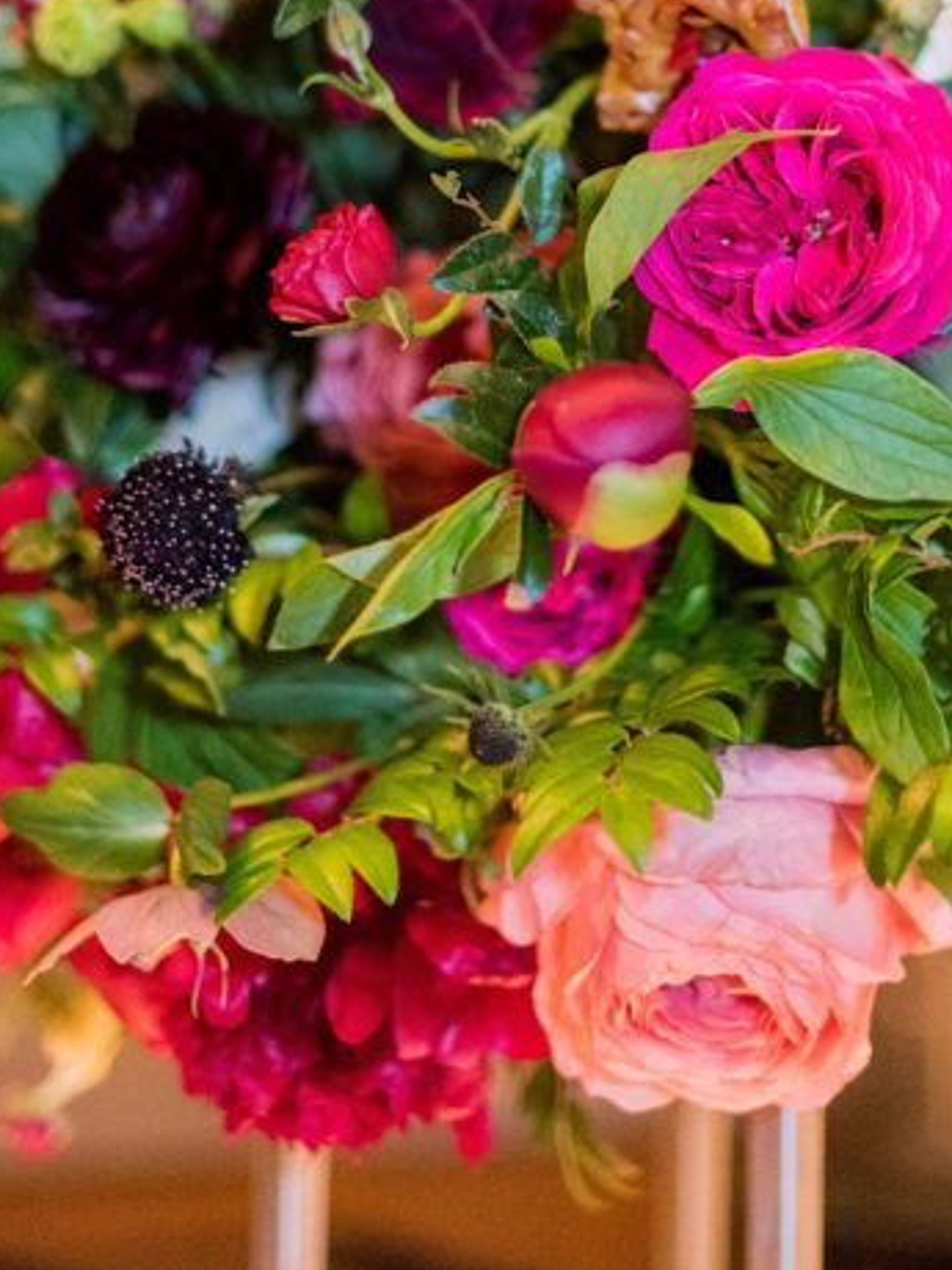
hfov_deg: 13.8
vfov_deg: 17.9
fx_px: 3924
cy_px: 3
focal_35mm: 107
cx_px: 662
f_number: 1.4
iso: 1600
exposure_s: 1/100
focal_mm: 50
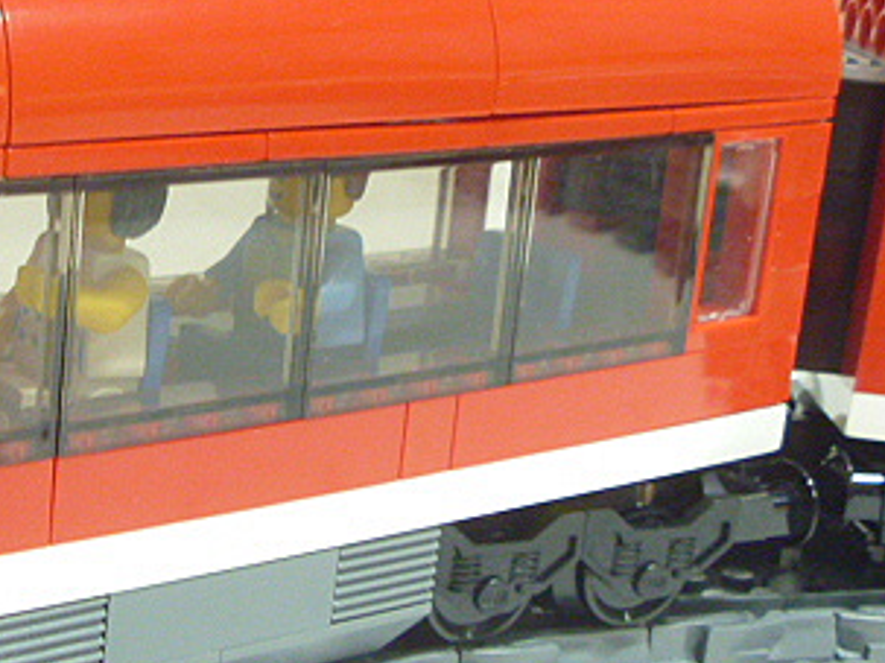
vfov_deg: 19.9
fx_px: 1891
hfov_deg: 25.2
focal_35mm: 74
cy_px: 260
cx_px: 20
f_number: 3.5
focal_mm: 6.3
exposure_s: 1/5
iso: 400
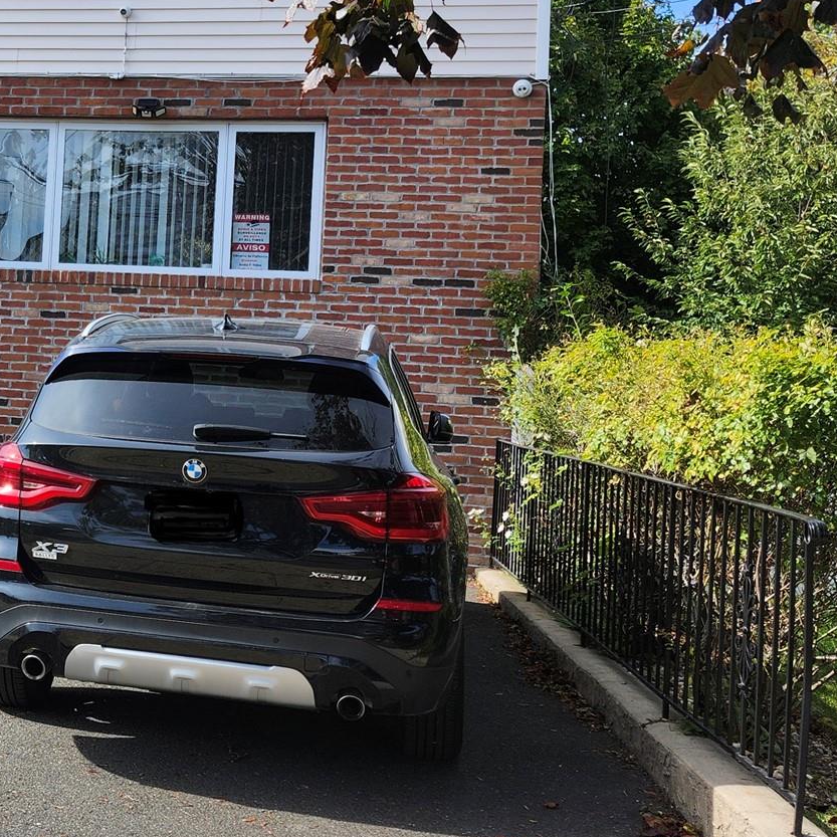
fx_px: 1368
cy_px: 313
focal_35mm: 50
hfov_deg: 31.2
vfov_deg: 33.9
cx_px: -20
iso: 25
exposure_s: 1/805
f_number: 1.8
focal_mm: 5.54
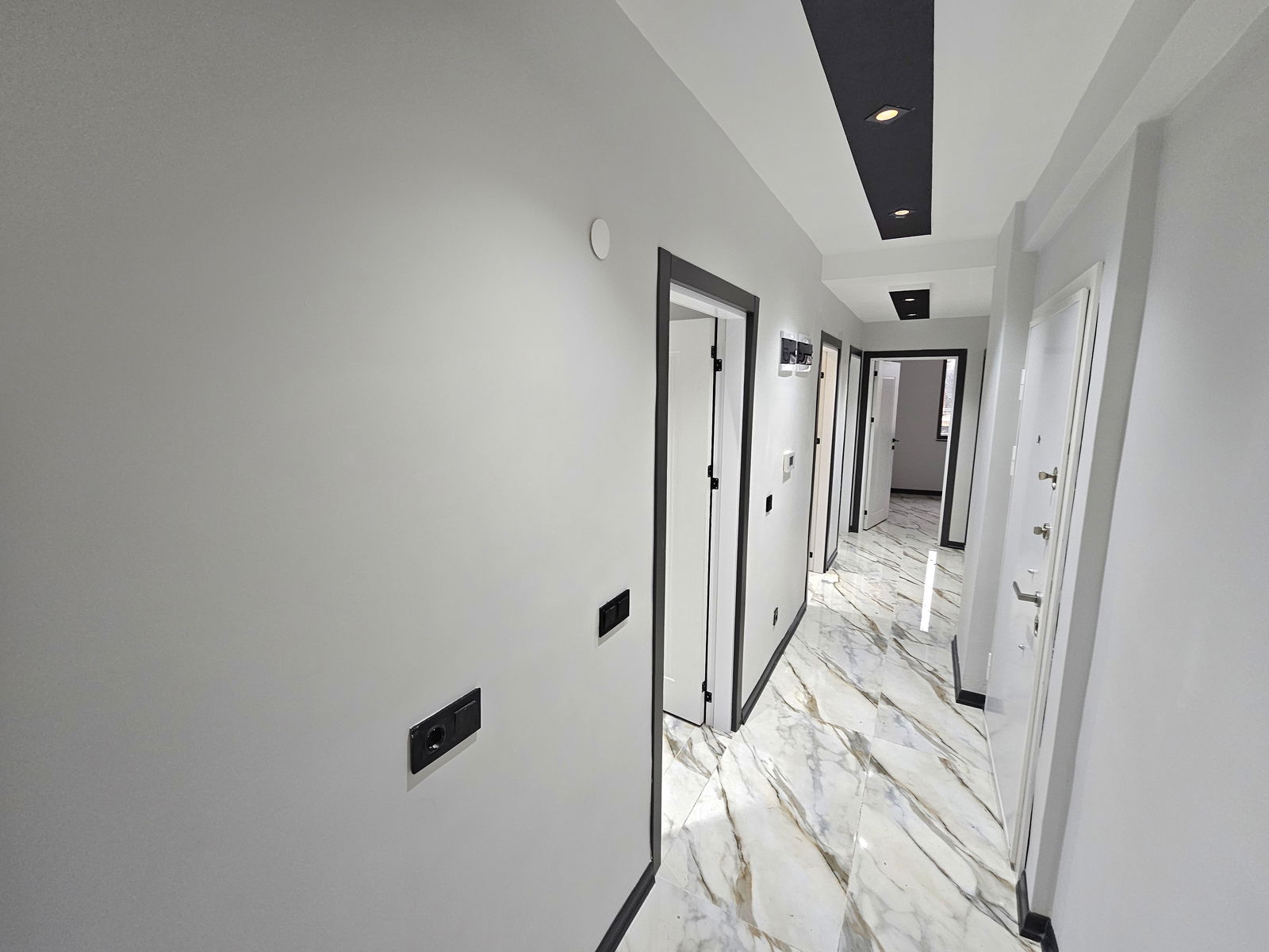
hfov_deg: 106.2
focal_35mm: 13
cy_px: 476
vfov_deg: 89.9
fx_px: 477
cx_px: 634
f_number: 2.2
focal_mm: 2.2
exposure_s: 1/50.3
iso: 160
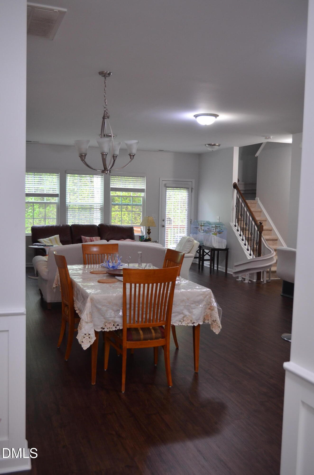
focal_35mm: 33
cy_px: 238
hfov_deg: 39.8
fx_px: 434
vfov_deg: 57.3
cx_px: 157
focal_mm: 22
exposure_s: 1/60
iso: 800
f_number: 4
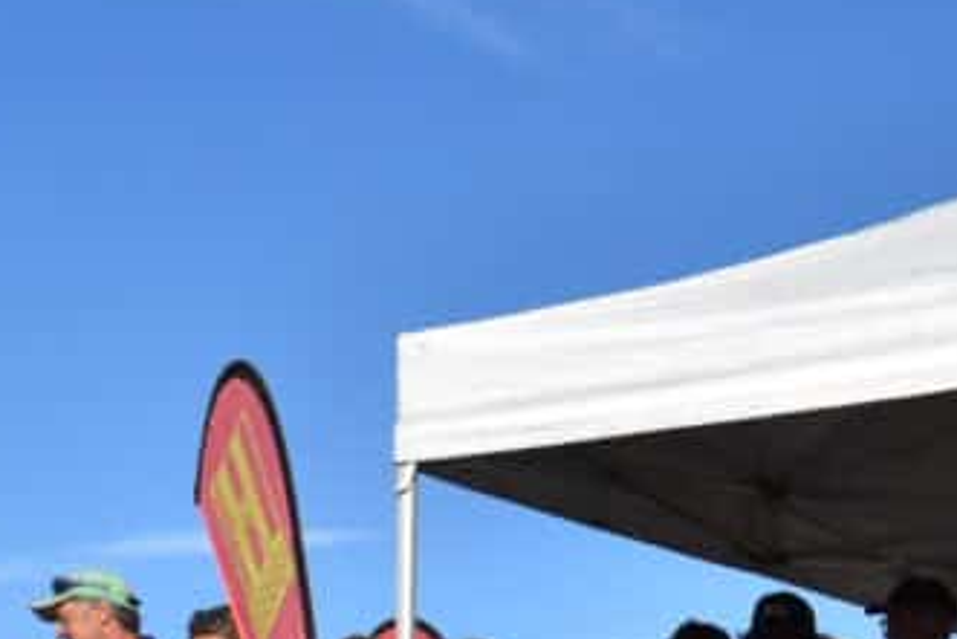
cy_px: 533
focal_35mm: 102
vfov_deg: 13.4
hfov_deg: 19.0
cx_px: 1119
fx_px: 2713
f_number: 11
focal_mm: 22
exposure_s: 1/500
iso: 200
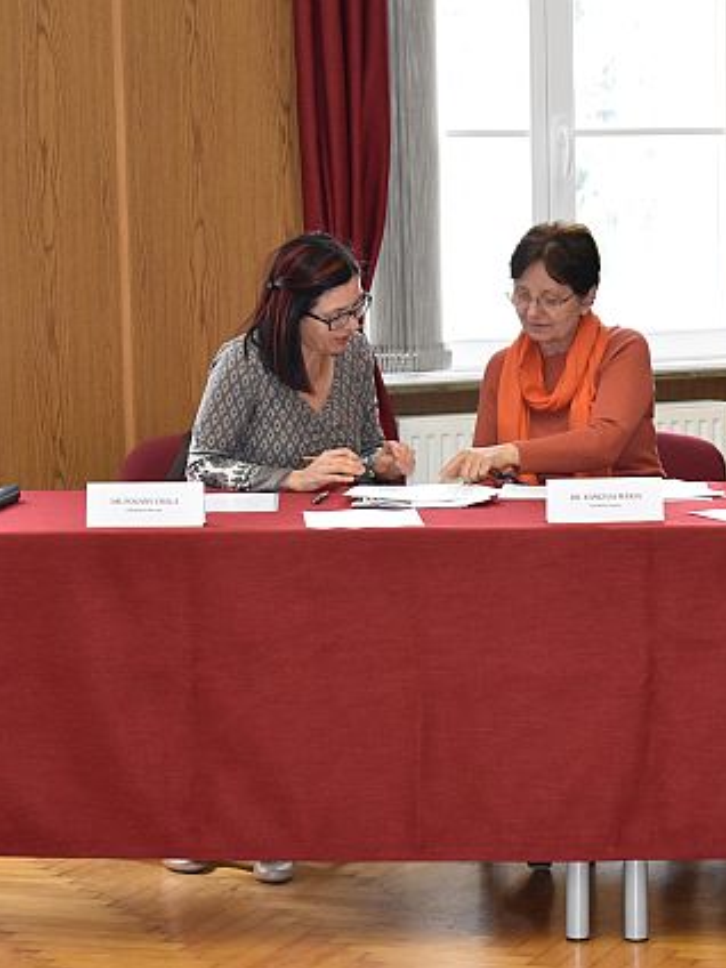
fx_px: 3348
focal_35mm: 120
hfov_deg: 12.3
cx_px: 603
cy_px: 485
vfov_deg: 16.5
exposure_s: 1/100
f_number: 5.6
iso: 1600
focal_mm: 55
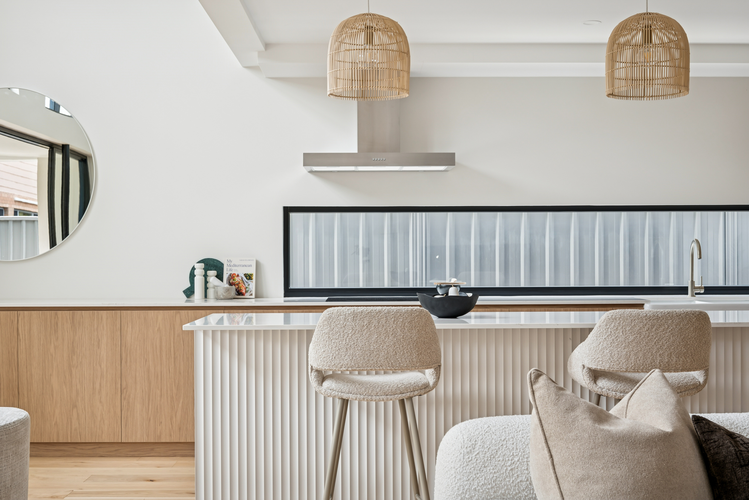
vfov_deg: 27.0
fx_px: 1040
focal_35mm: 50
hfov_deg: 39.6
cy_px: 250
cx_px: 374
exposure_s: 1/100
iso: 400
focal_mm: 50
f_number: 9
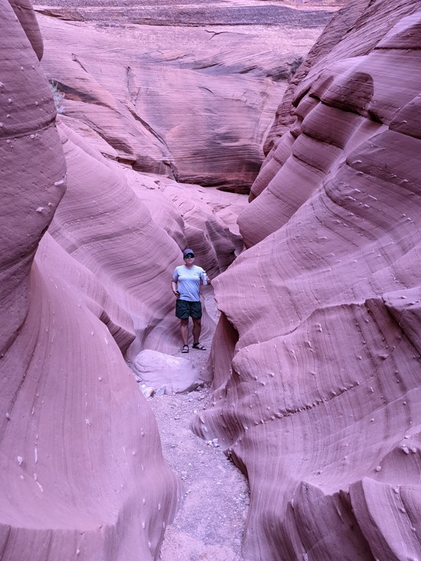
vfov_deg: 63.4
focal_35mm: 28
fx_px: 454
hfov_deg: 49.8
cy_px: 287
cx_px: 209
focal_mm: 4.44
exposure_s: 1/120
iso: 146
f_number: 1.8
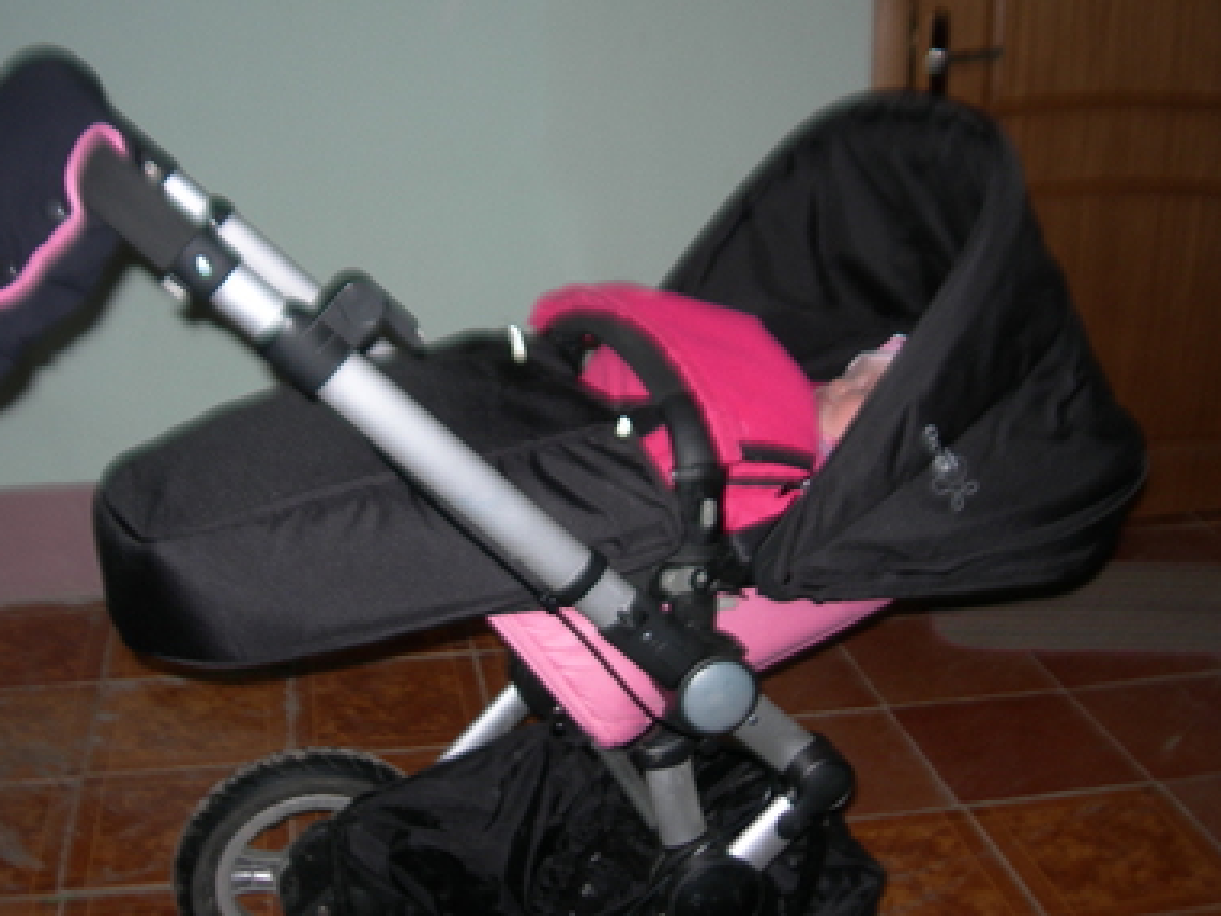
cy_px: 489
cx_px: 533
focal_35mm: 45
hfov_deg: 42.0
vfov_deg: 32.2
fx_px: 1587
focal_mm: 7.8
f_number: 2.8
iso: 50
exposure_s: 1/60.1
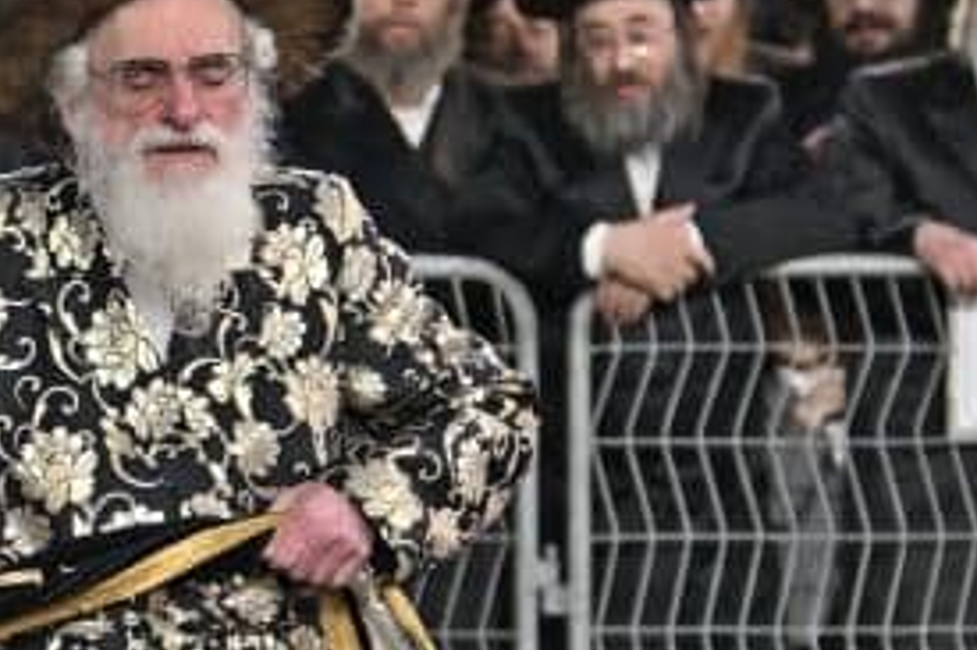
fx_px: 7079
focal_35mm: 261
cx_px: 107
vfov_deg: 5.2
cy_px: 673
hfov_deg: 7.9
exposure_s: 1/320
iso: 640
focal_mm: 70
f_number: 2.8
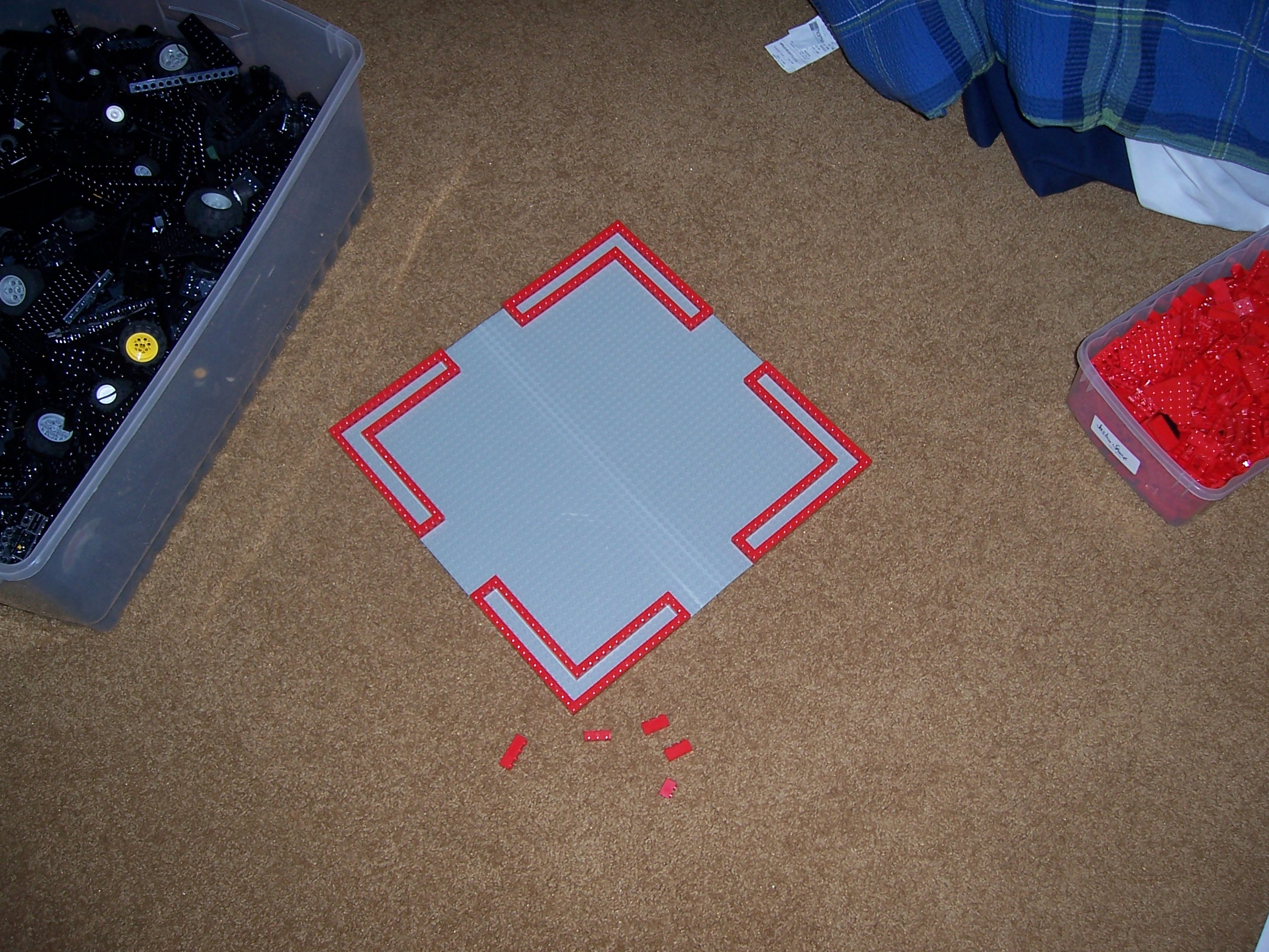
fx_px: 1320
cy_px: 476
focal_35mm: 36
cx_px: 634
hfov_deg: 51.4
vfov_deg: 39.7
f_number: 3
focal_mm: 6
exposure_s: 1/60
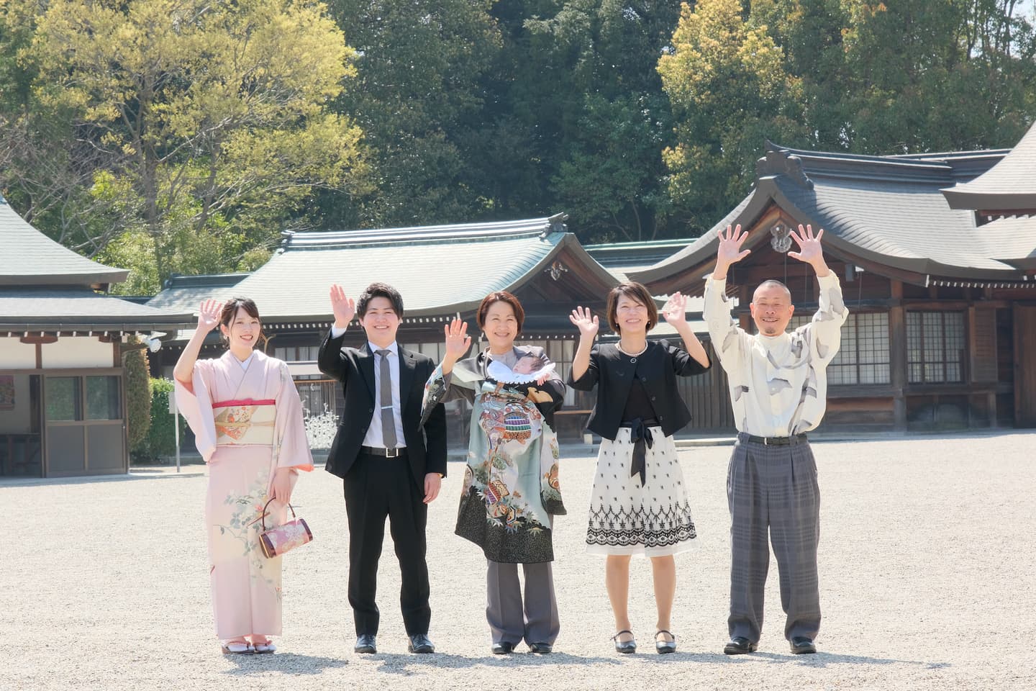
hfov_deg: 17.1
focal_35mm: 120
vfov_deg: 11.4
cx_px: 518
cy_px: 346
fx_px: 3453
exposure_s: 1/250
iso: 800
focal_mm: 80
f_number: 9
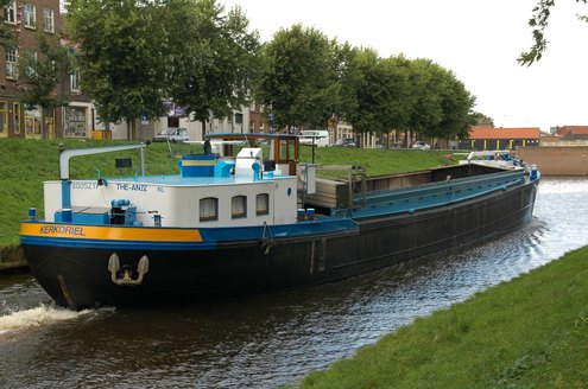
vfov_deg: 22.5
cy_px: 194
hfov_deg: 33.5
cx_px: 294
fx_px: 978
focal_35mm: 60
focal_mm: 40
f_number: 9
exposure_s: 1/100
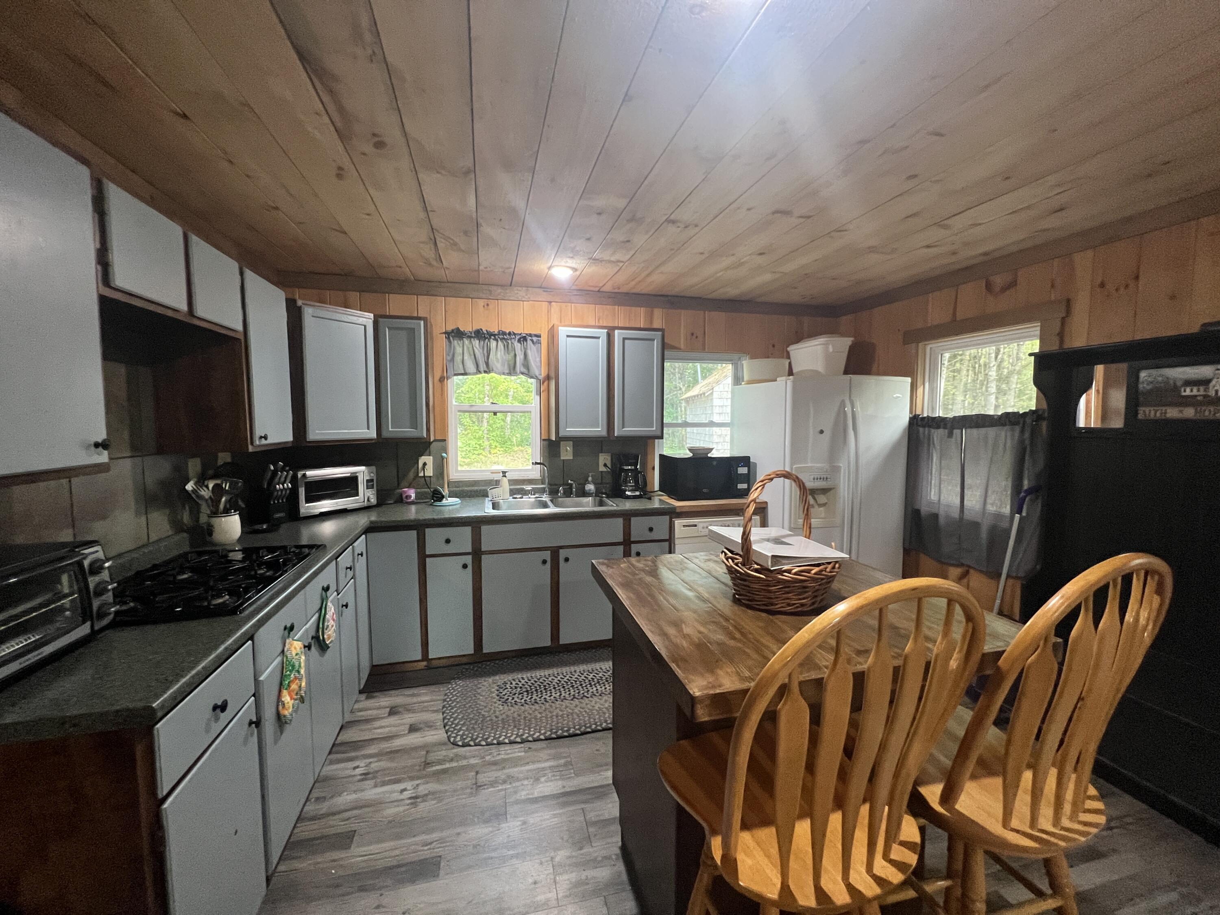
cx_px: 610
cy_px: 458
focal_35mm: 13
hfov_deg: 106.2
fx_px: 458
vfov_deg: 89.9
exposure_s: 1/60
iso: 400
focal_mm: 1.57
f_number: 1.8
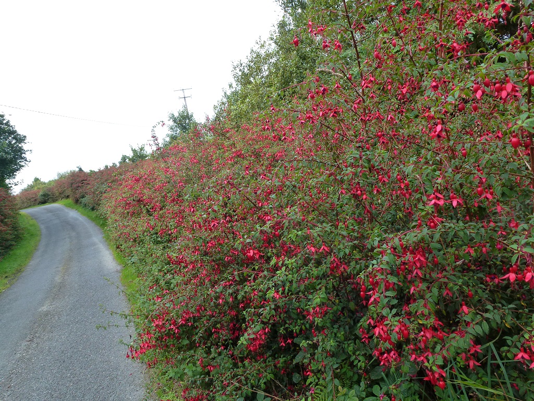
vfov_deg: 56.8
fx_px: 370
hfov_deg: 71.6
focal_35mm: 24
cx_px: 267
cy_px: 200
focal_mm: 4.3
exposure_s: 1/200
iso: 160
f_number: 4
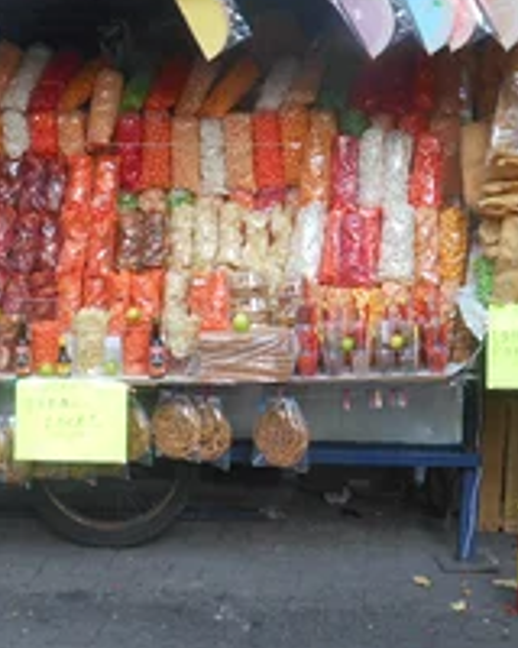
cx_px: 175
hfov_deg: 18.2
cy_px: 305
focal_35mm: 84
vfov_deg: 22.7
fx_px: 1610
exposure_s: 1/30
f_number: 3.8
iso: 200
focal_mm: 7.7
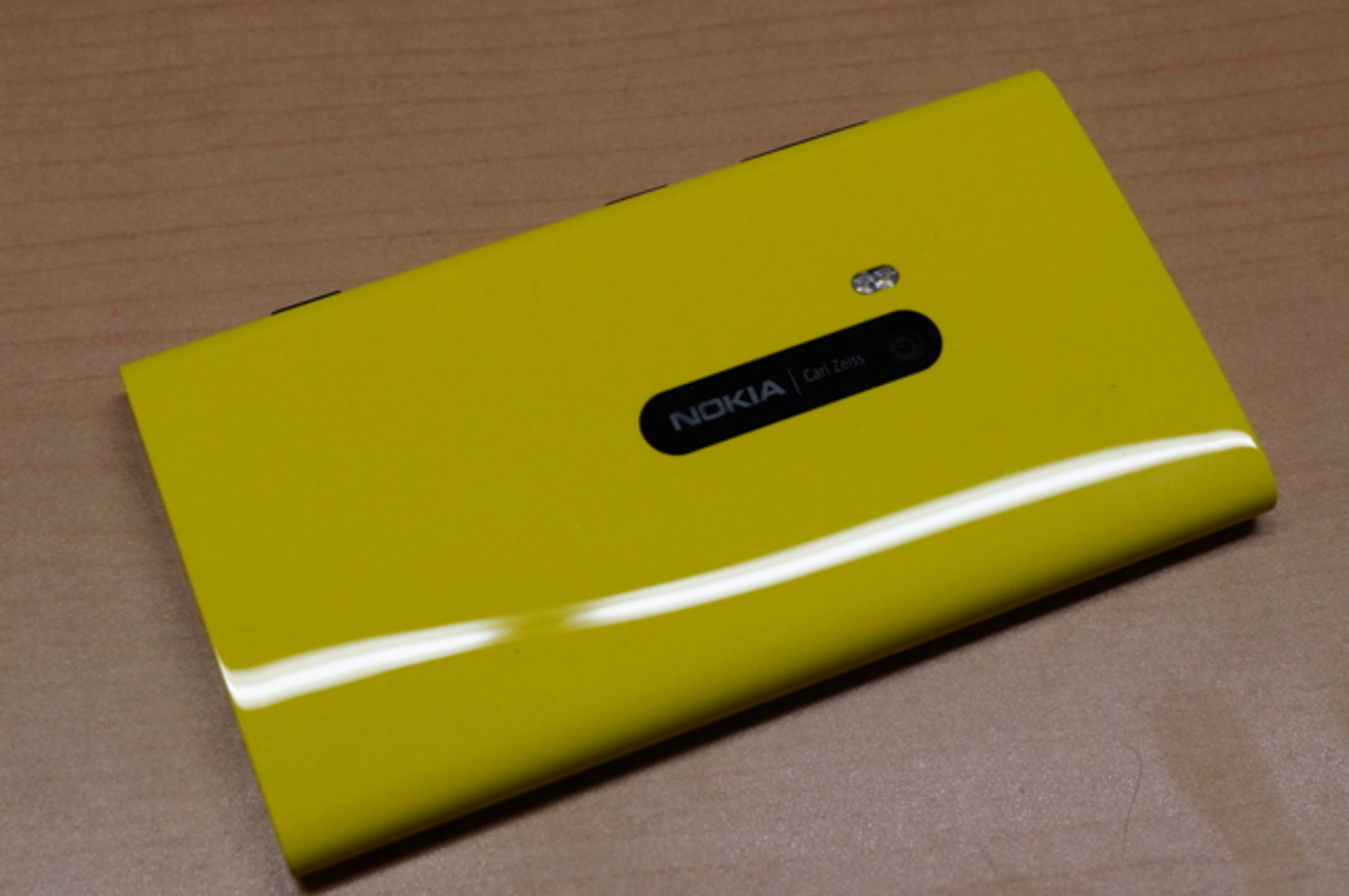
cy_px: 448
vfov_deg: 25.9
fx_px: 1946
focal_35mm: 52
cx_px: 674
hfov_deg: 38.2
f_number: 8
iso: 1600
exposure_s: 1/160
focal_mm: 35
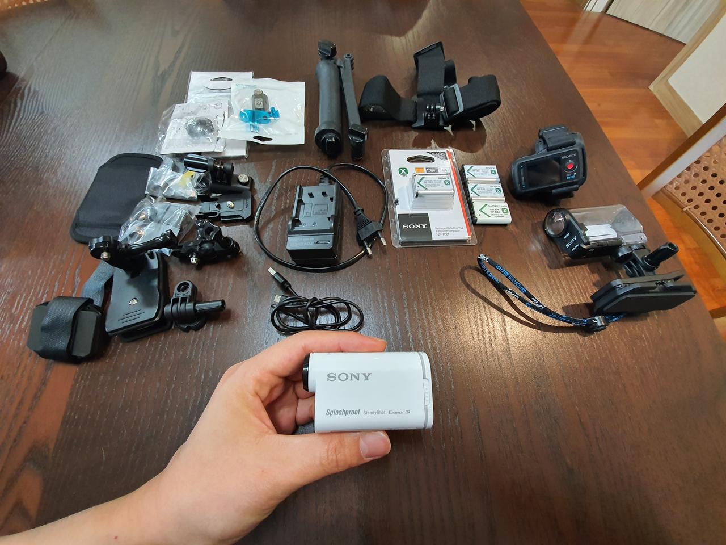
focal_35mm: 13
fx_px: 273
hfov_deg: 106.2
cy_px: 272
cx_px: 363
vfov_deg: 89.9
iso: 320
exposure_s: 1/30
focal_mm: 1.8
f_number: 2.2
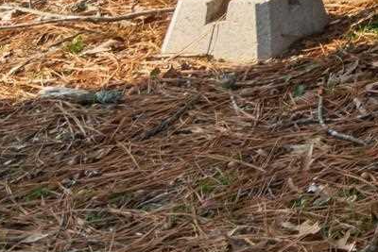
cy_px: -403
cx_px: 1161
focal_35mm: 103
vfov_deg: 10.8
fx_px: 1083
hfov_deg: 11.1
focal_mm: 11
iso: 250
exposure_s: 1/80
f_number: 9
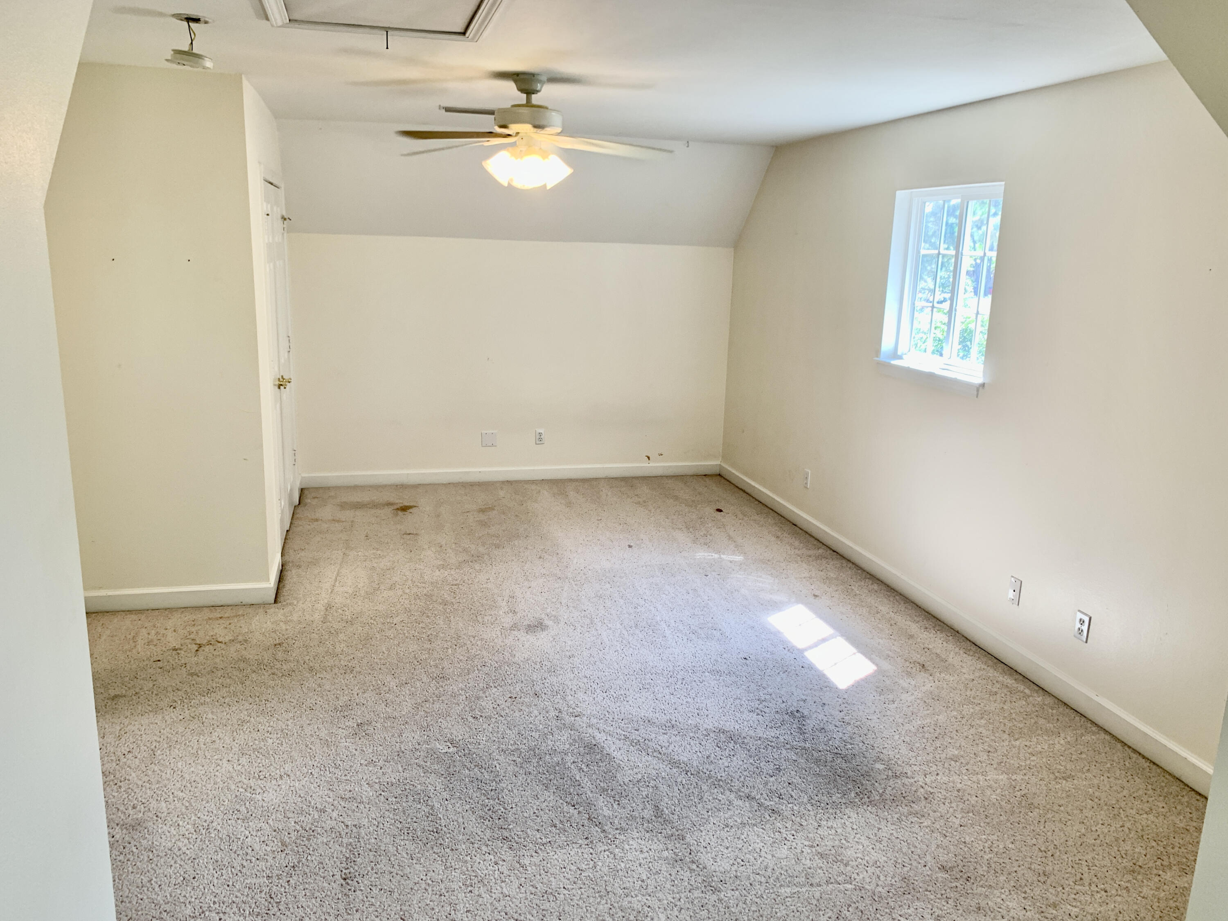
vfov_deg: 53.1
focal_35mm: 26
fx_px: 922
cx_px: 614
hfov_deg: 67.3
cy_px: 460
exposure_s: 1/120
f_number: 1.8
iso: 64
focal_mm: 4.25
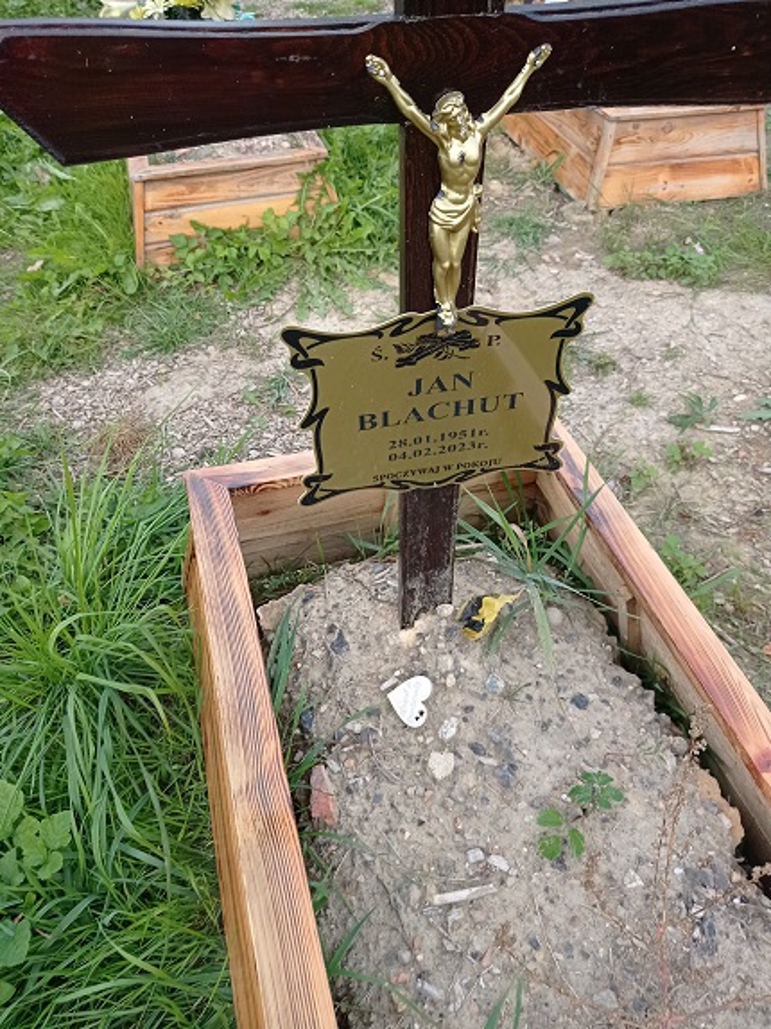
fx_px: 832
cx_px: 386
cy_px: 514
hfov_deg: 49.7
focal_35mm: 28
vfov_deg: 63.5
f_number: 1.79
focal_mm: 4.74
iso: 100
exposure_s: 1/652
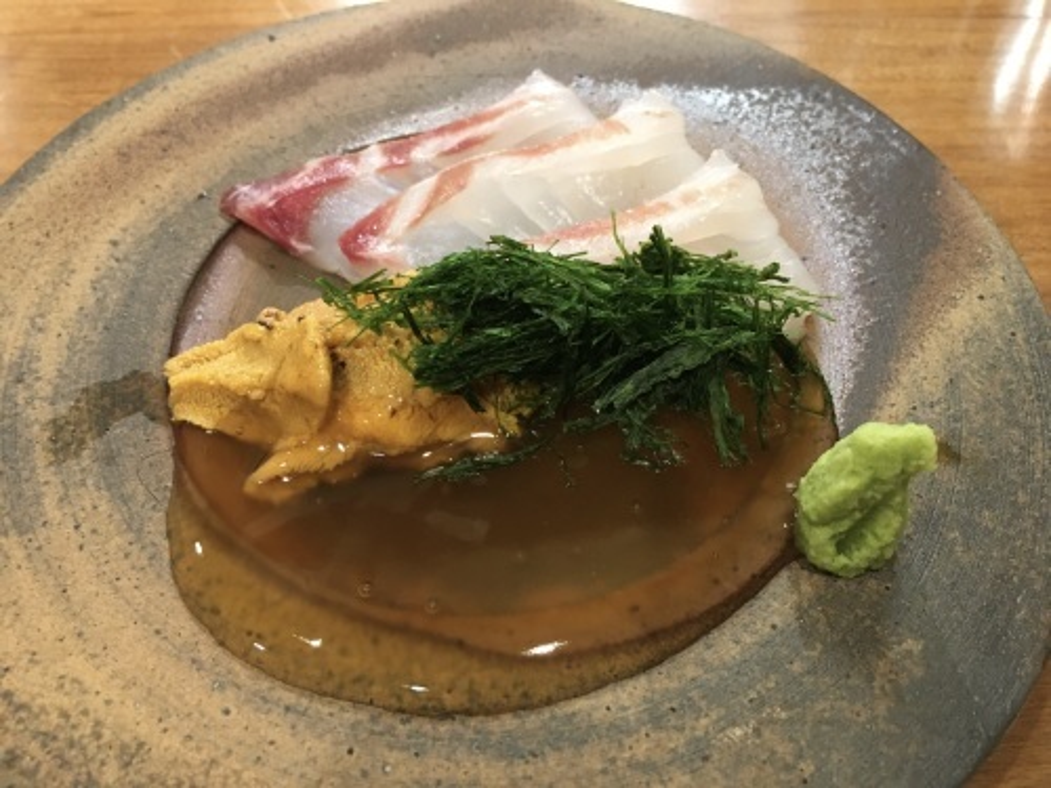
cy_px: 394
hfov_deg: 61.7
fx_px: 880
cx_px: 526
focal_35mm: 29
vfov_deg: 48.2
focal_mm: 4.15
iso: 200
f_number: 2.2
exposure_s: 1/24
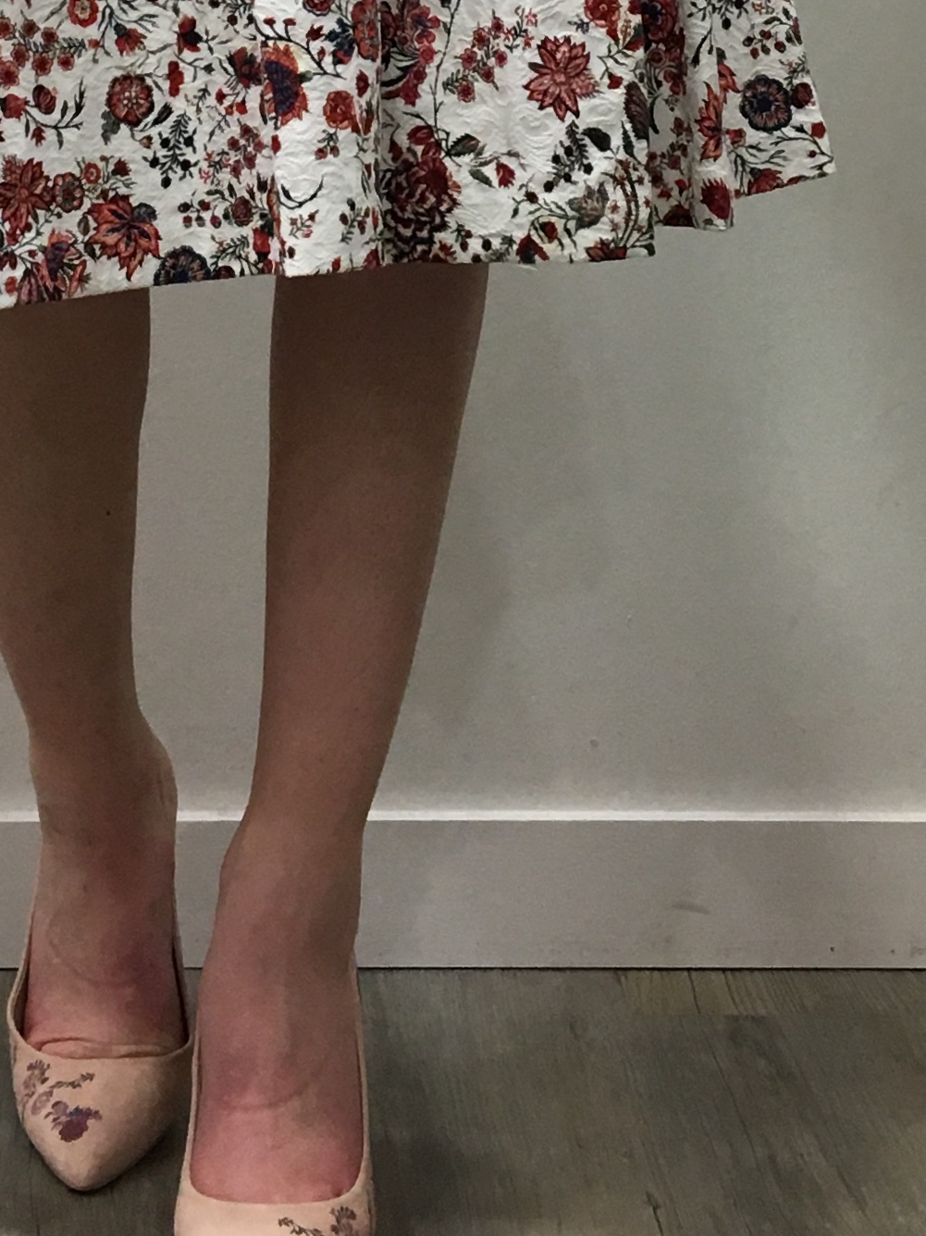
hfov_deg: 17.1
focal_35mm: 86
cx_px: 312
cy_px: -267
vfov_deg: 21.1
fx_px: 3068
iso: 50
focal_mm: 4.15
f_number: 2.2
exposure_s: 1/33
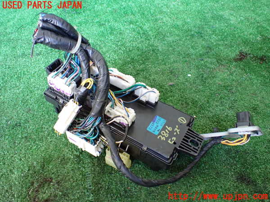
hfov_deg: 60.0
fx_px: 234
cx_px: 135
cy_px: 101
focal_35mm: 30
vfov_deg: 46.8
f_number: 2.3
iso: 800
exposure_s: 1/80
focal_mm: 5.4
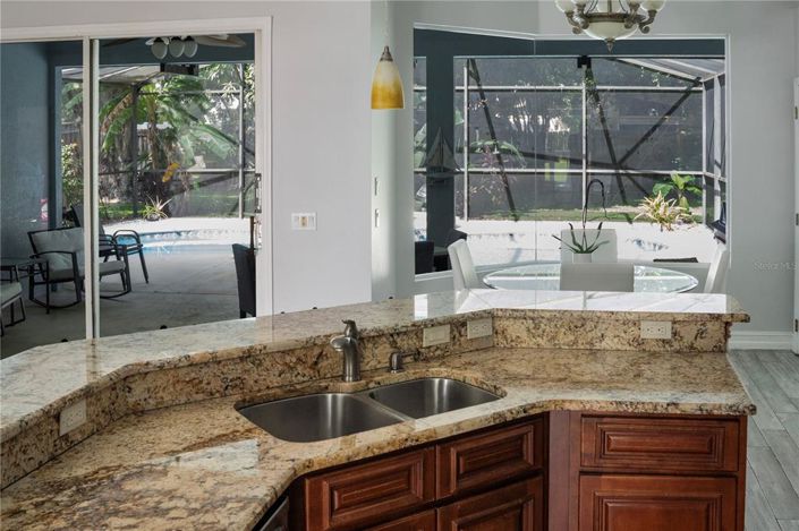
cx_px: 400
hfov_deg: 50.6
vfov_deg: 34.9
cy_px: 266
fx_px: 845
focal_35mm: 38
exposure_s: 1/40
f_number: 9
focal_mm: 25.4
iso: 800
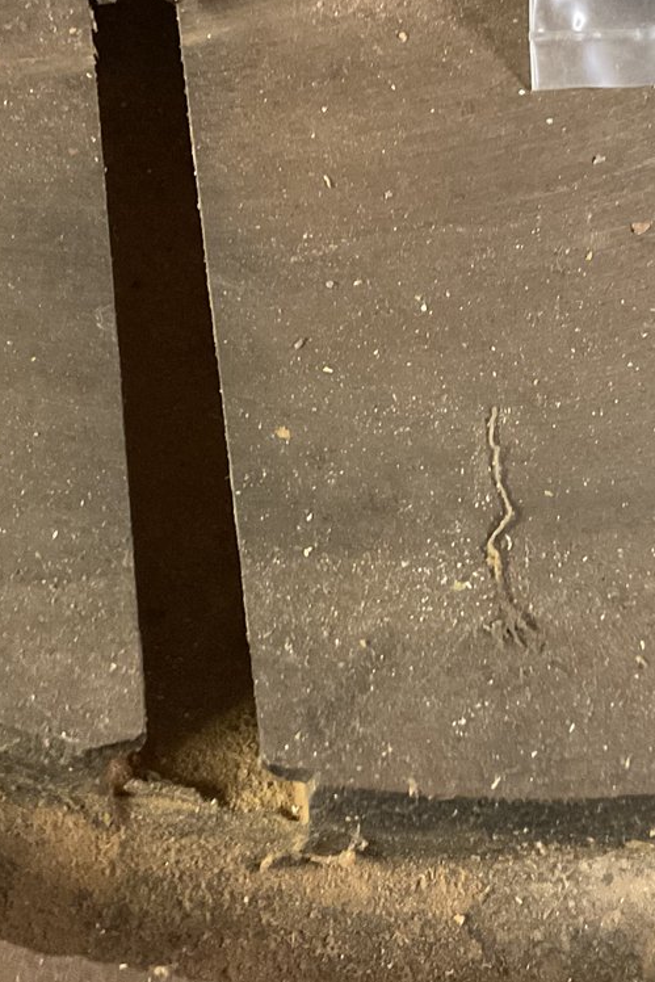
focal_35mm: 61
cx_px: 440
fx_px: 1664
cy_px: 476
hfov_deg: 22.2
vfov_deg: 32.9
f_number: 1.8
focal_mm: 3
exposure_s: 1/30
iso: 500
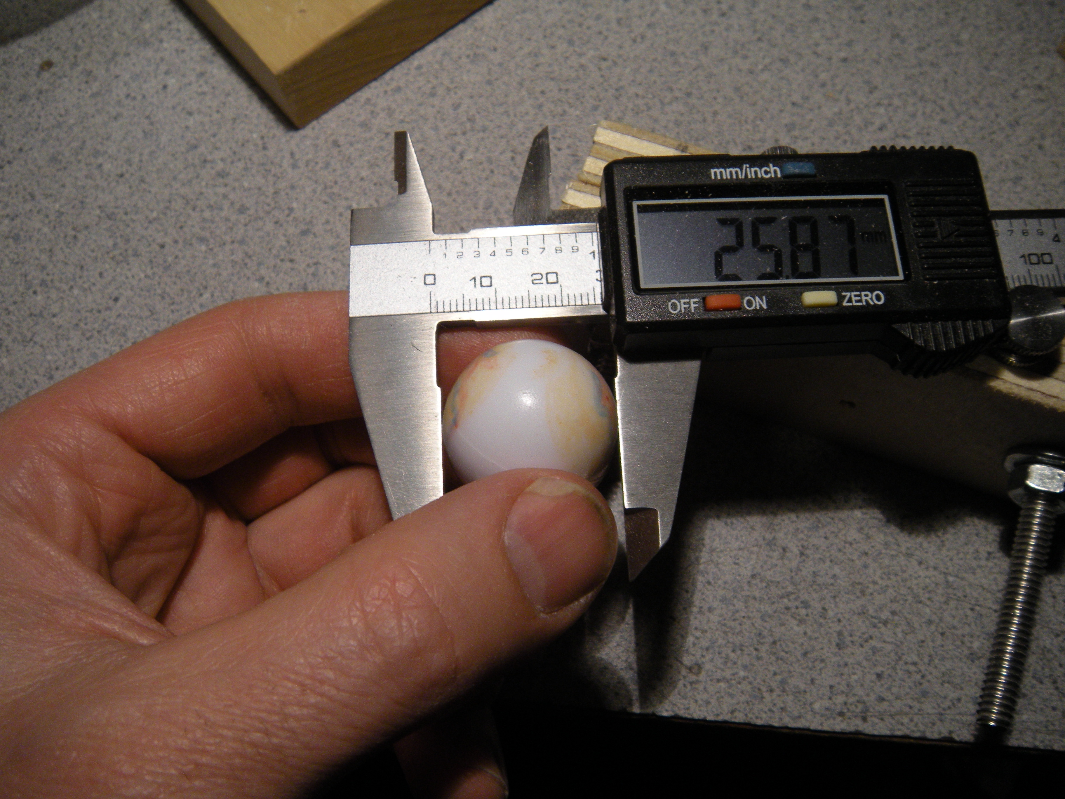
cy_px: 400
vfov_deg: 40.7
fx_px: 1077
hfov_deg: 52.6
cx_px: 532
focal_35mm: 35
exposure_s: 1/54.6
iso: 148
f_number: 3.8
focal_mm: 5.9
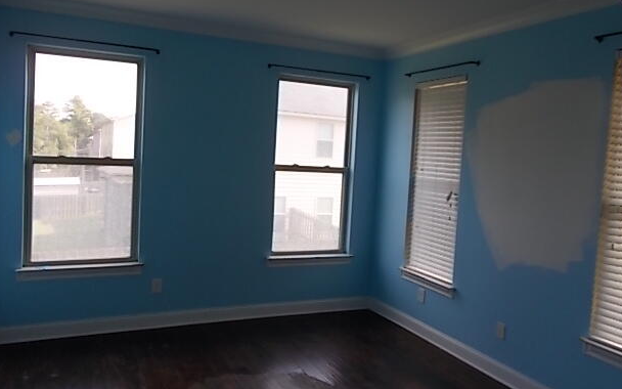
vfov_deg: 43.1
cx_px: 301
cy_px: 177
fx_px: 492
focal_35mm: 29
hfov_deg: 64.6
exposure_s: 1/100
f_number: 3.2
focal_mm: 4.6
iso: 80
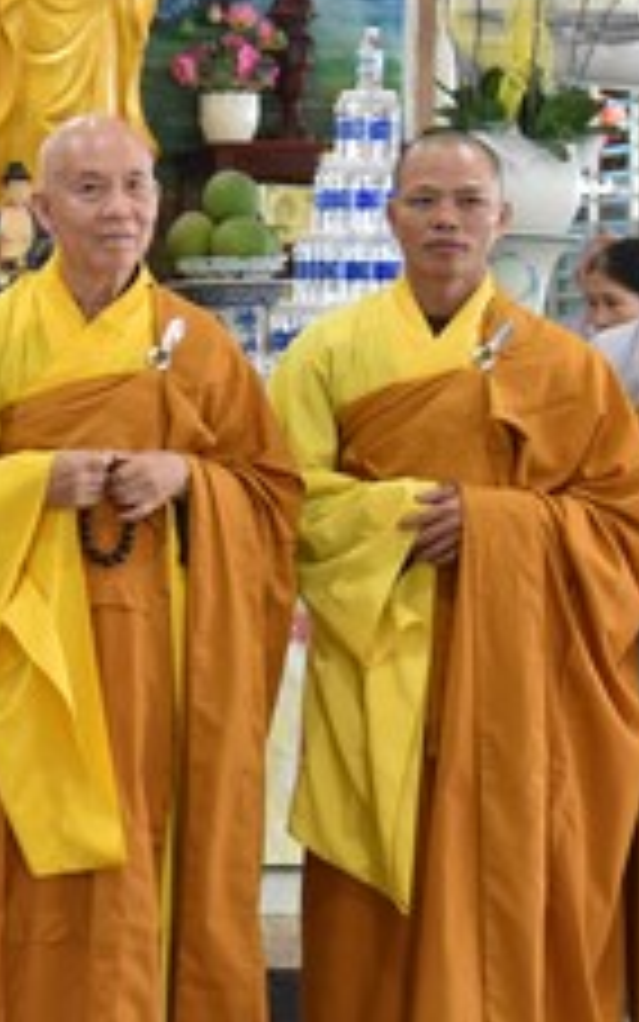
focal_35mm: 111
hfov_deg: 11.4
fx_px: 3091
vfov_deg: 18.7
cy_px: 347
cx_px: -238
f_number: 4
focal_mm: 38
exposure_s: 1/60
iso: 2800
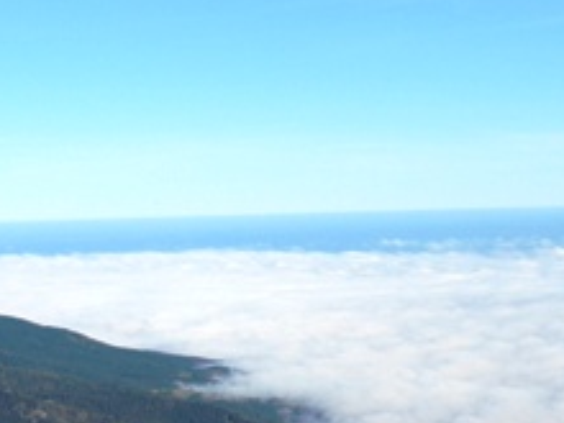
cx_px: 387
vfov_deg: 15.3
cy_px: 328
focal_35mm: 96
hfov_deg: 20.4
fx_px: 1564
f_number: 3.8
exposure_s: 1/1600
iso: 160
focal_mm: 5.9
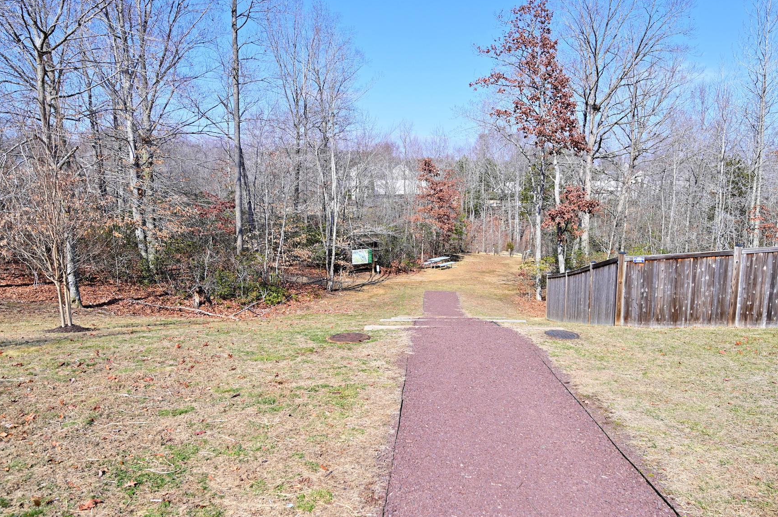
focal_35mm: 25
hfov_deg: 71.5
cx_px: 408
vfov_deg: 51.2
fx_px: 540
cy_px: 280
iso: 100
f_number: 4.5
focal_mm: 21
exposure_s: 1/800
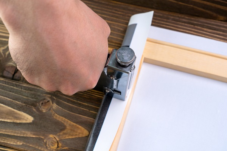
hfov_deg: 46.4
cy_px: 76
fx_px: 265
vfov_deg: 31.9
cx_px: 114
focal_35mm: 42
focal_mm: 42
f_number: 8
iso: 320
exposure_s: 1/125
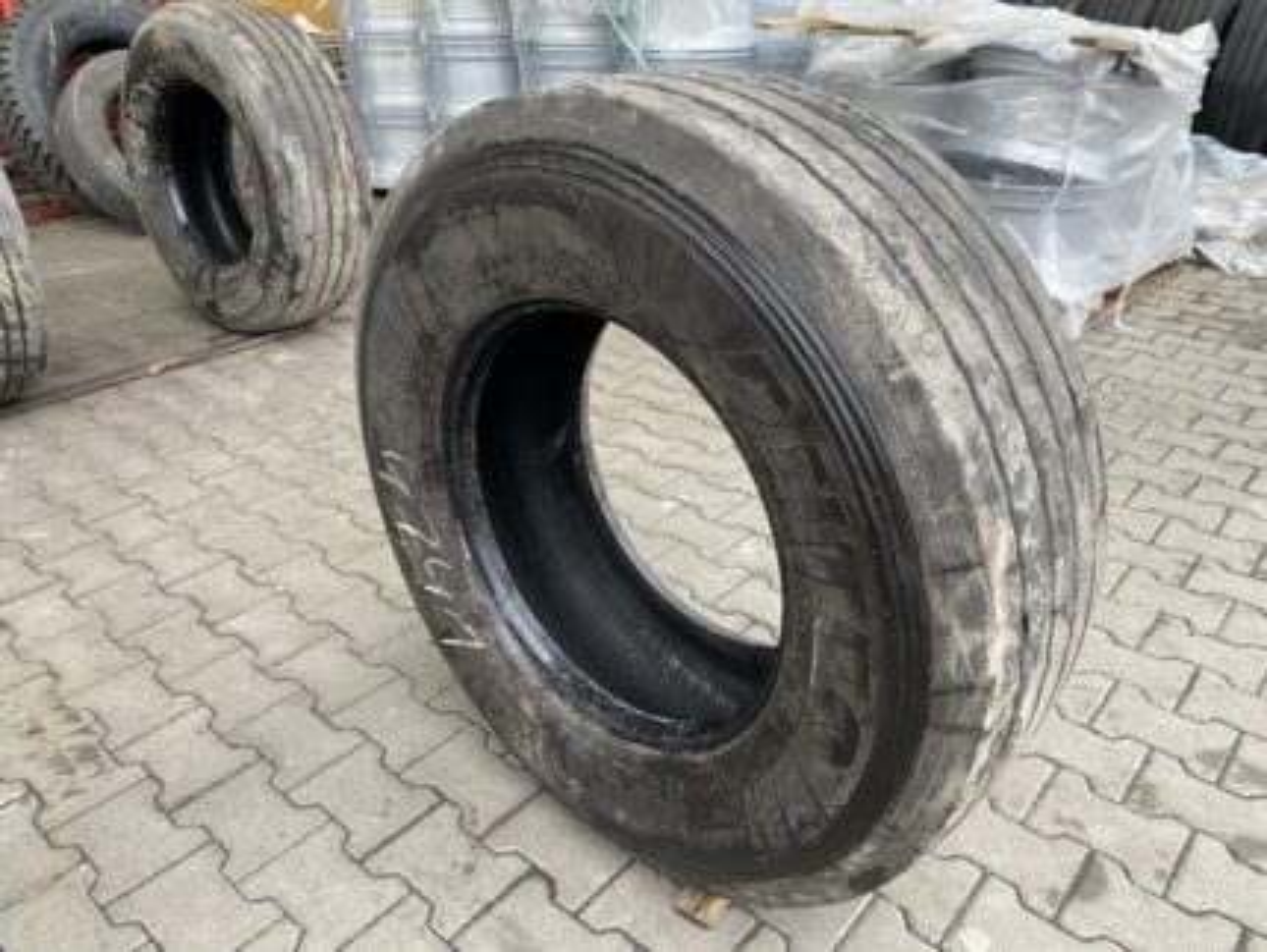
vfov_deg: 53.1
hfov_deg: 67.3
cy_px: 476
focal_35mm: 26
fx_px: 952
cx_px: 634
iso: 100
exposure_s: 1/100
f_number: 1.8
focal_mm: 4.25
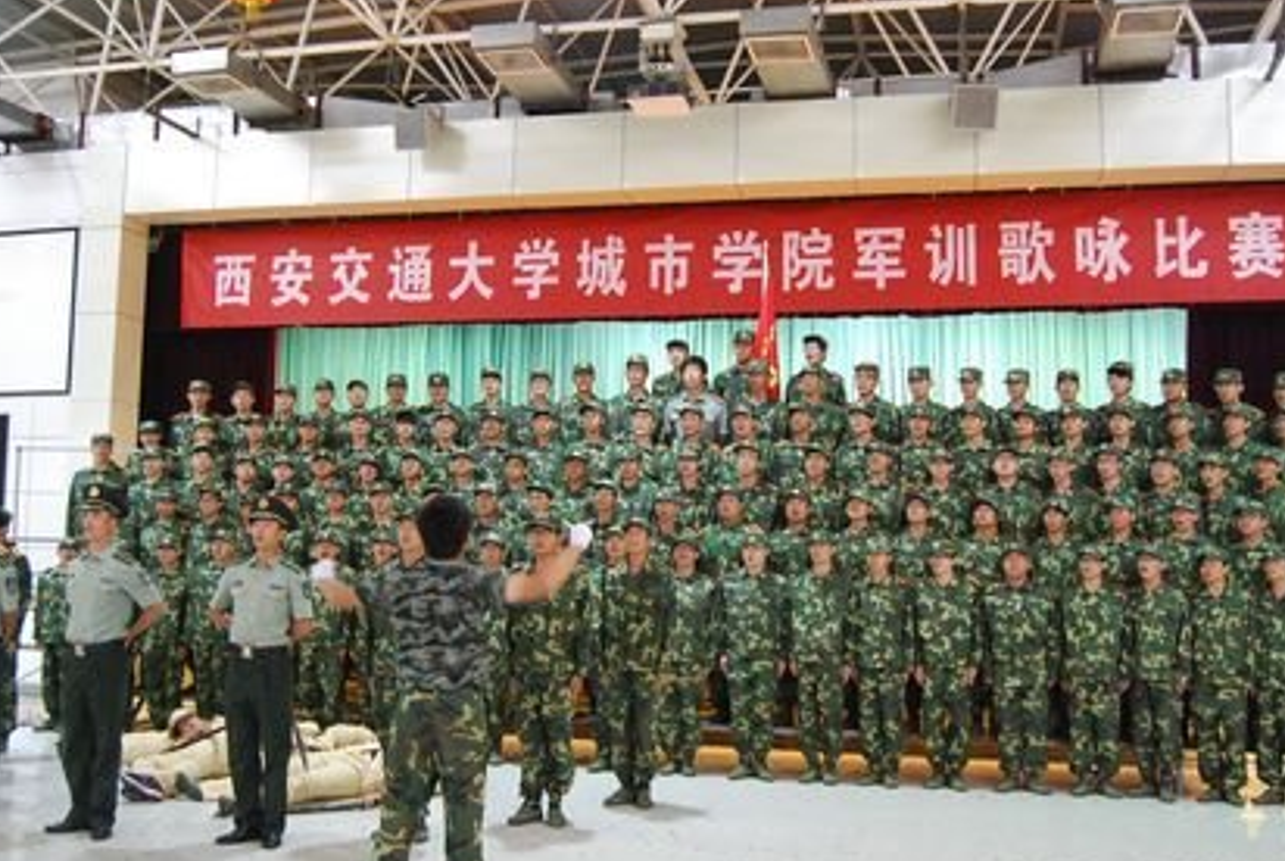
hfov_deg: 54.9
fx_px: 1237
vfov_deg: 38.4
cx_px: 630
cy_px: 426
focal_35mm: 35
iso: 1600
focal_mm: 19
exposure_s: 1/20
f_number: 3.5
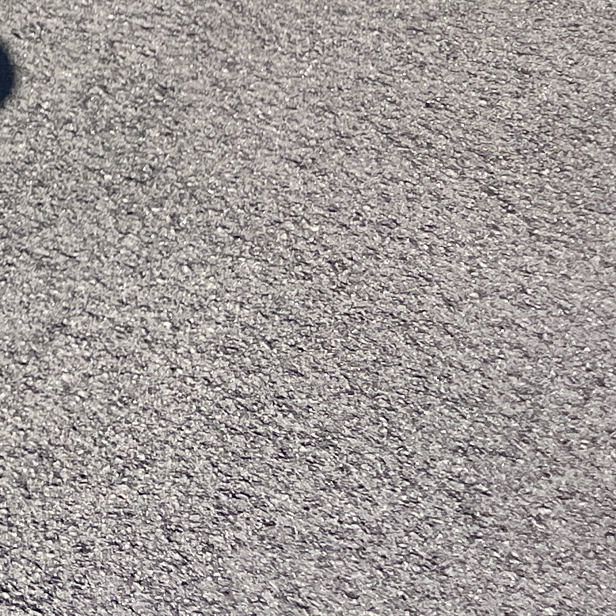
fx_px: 2054
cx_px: -705
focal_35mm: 102
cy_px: -407
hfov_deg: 13.8
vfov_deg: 15.3
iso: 50
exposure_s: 1/2571
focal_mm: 5.7
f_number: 1.5
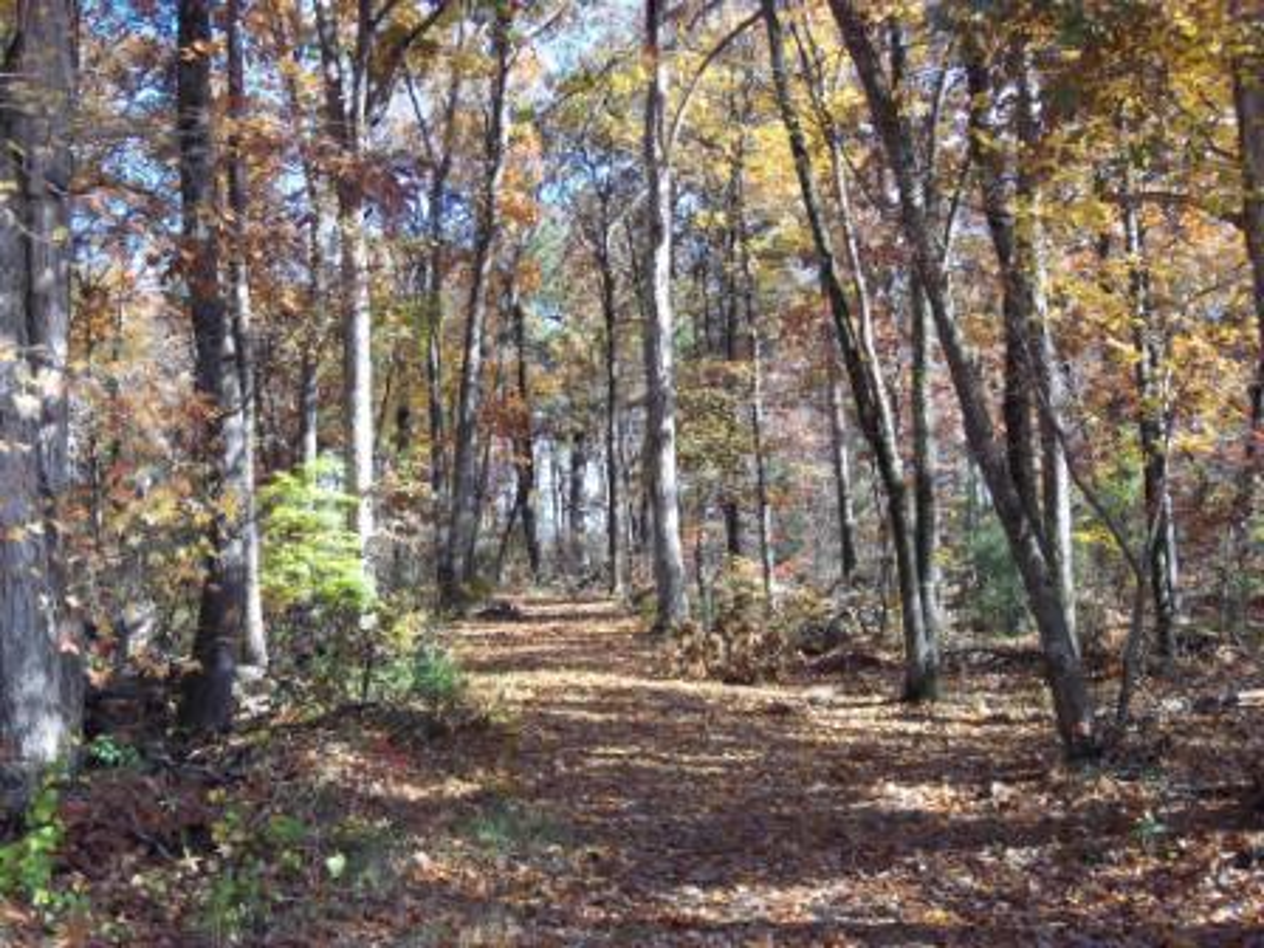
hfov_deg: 38.2
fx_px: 1826
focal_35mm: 50
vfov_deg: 29.1
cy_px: 474
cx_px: 632
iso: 80
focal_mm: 8.8
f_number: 3.6
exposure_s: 1/160
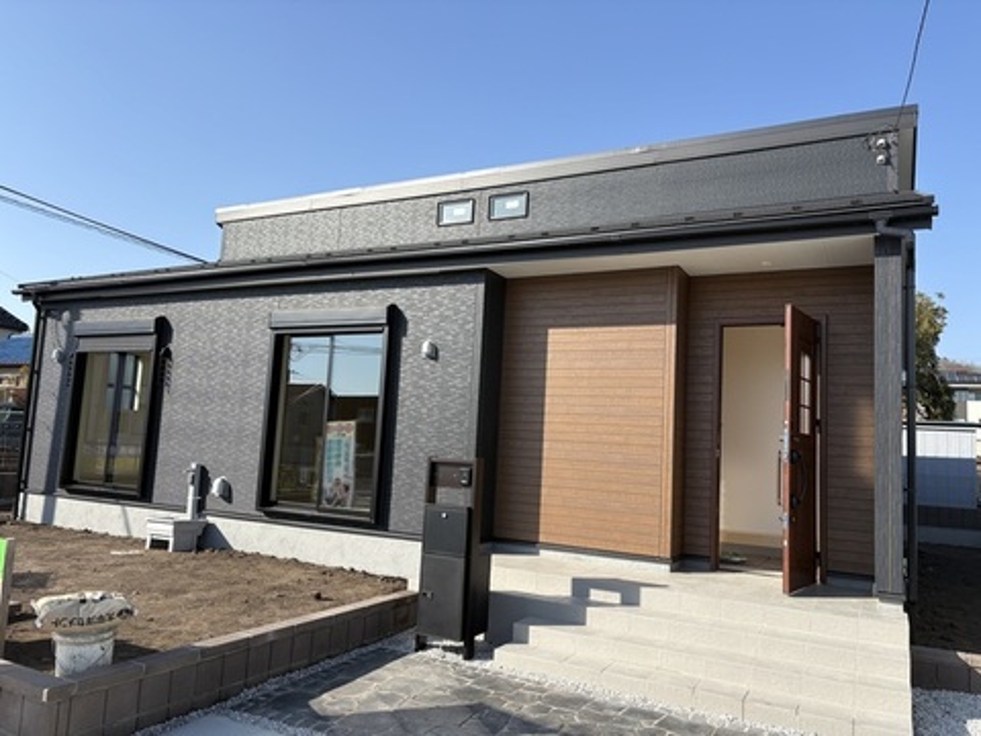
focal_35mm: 26
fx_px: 737
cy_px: 368
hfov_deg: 67.3
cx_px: 490
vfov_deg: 53.1
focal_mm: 5.96
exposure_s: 1/2208
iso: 50
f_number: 1.6
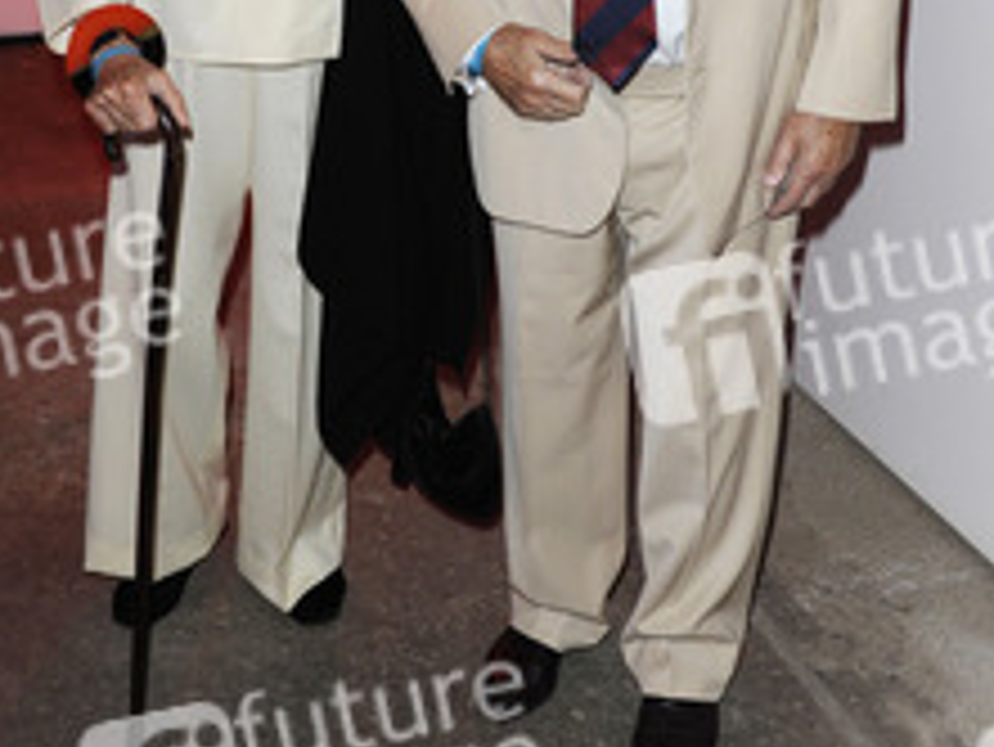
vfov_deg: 24.2
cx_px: 441
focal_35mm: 59
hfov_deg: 32.7
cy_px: 94
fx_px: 1695
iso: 1600
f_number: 5.6
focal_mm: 34
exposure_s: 1/40
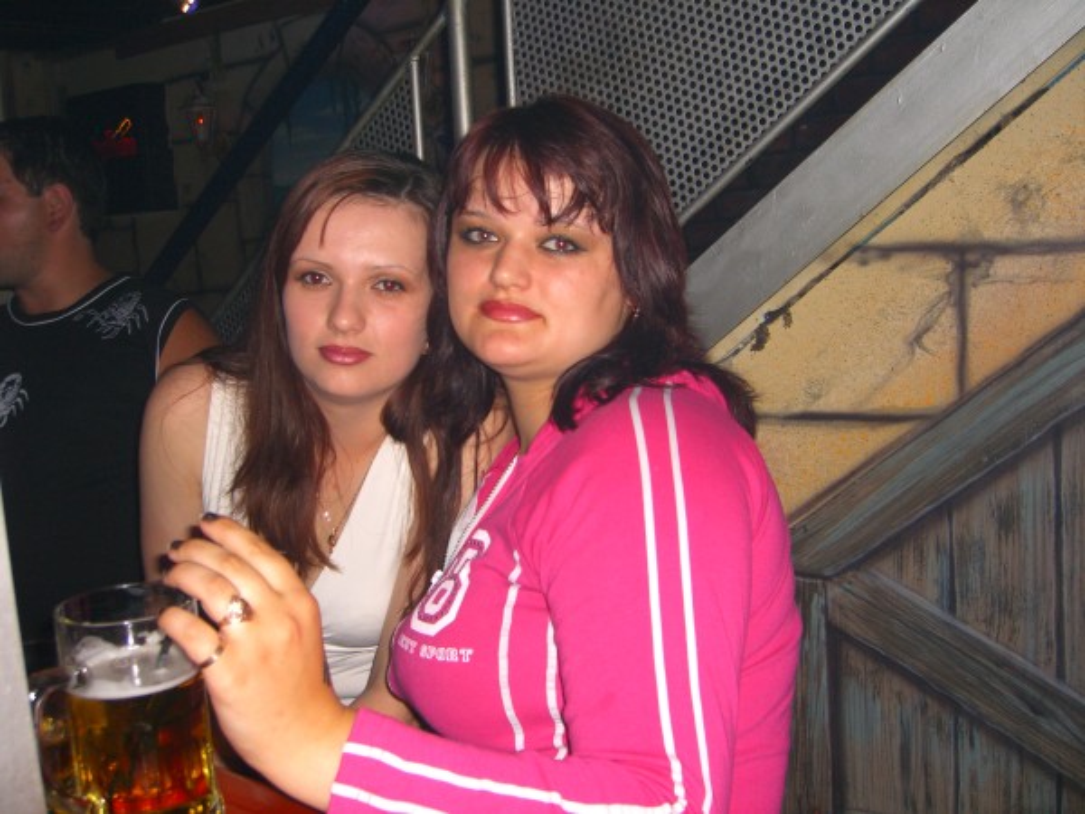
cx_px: 542
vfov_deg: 37.7
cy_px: 407
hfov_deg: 49.0
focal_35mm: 38
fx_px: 1191
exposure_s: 1/60
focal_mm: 7.9
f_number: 2.8
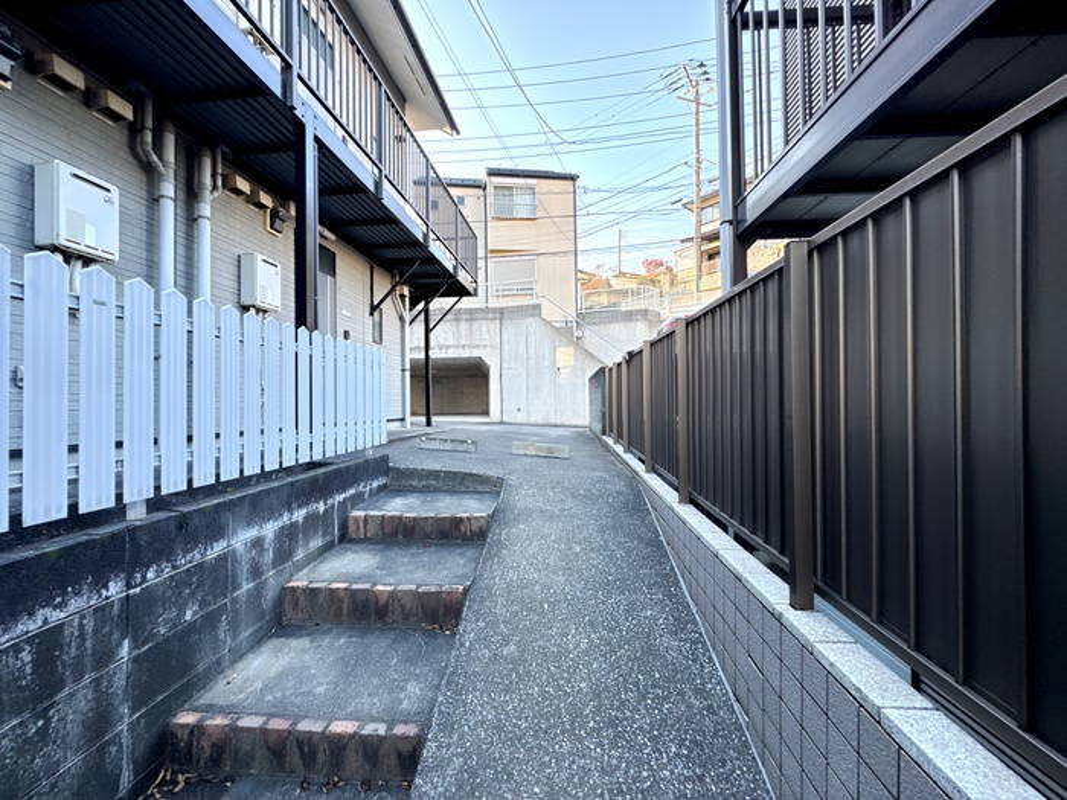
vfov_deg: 85.7
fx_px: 432
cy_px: 400
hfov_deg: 102.1
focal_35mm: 14
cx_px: 534
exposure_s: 1/99
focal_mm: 2.22
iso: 40
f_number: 2.2
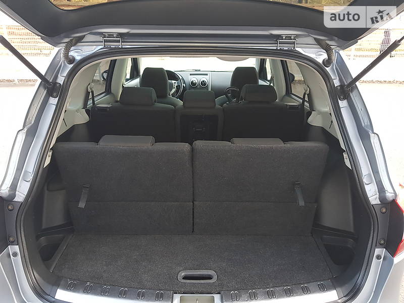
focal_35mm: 26
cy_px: 152
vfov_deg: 53.1
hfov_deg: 67.3
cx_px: 202
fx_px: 303
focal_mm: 4.2
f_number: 1.7
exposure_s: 1/60
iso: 100
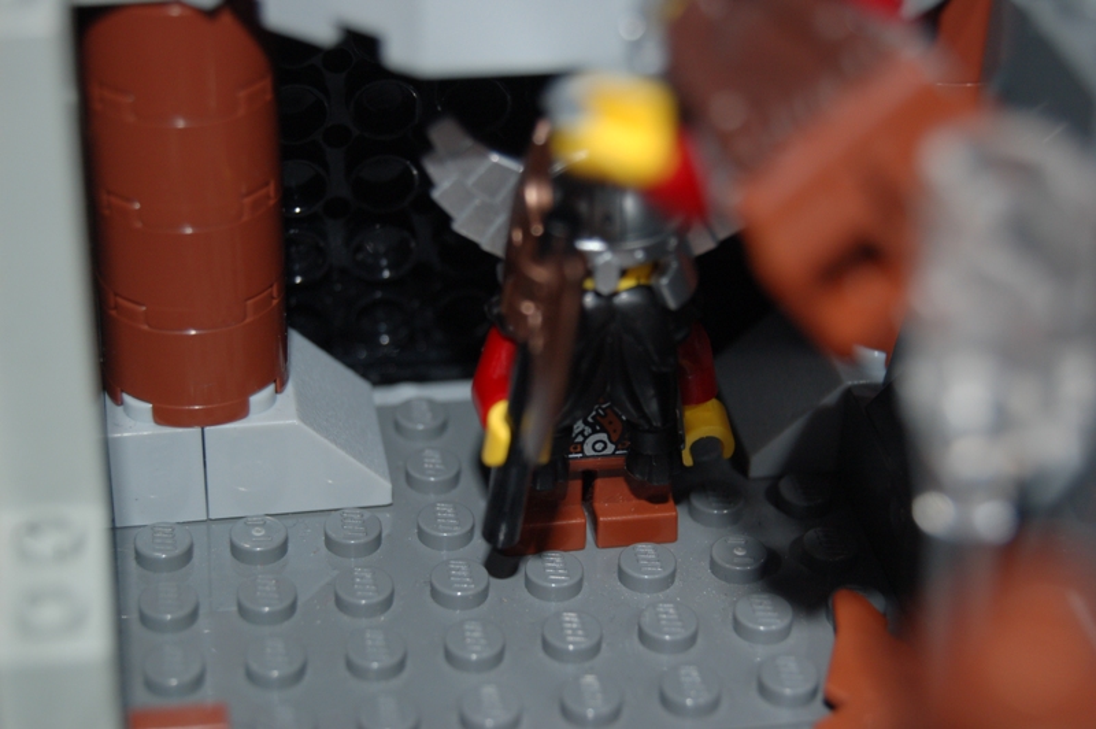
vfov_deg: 16.5
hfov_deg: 24.6
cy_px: 364
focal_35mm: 82
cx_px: 548
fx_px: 2510
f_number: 5.6
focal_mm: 55
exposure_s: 1/60
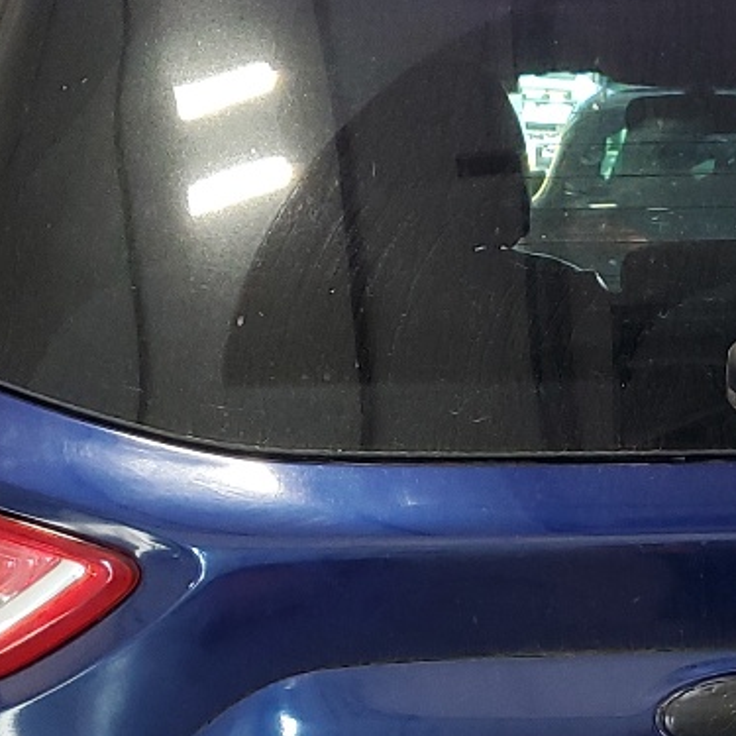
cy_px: 695
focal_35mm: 98
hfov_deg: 17.3
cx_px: 732
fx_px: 2357
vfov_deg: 17.4
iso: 94
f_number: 1.5
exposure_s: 1/60.2
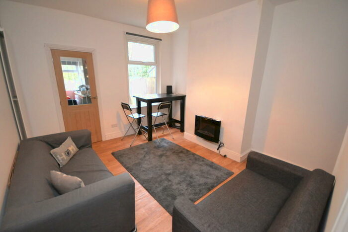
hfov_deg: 100.4
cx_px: 174
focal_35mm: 15
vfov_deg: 77.4
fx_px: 145
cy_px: 116
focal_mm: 10
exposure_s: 1/60
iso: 3200
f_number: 4
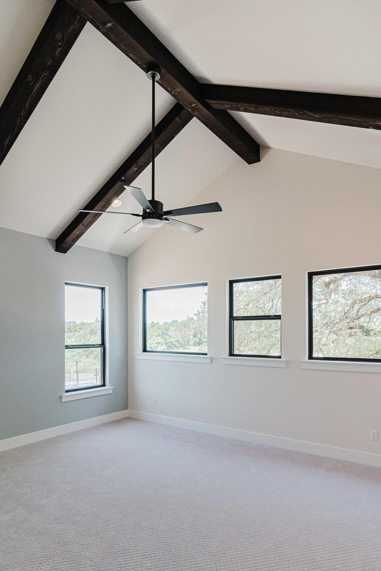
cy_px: 294
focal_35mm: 19
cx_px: 197
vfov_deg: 86.9
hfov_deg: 64.5
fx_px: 302
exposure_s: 1/250
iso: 400
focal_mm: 12
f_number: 5
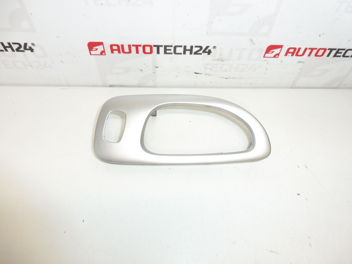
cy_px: 132
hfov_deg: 71.6
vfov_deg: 56.8
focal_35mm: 24
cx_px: 176
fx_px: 244
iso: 200
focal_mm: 4.3
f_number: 3.5
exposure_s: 1/125
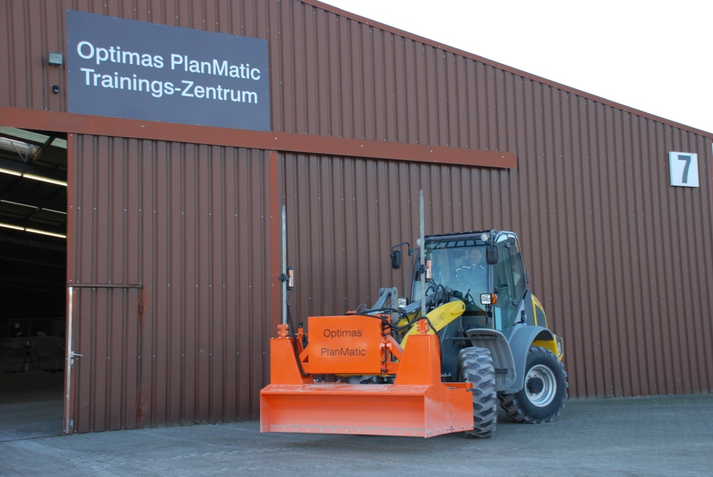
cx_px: 356
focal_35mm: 46
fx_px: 922
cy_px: 238
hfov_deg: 42.3
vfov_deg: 29.0
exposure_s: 1/160
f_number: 6.3
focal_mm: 31
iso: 400
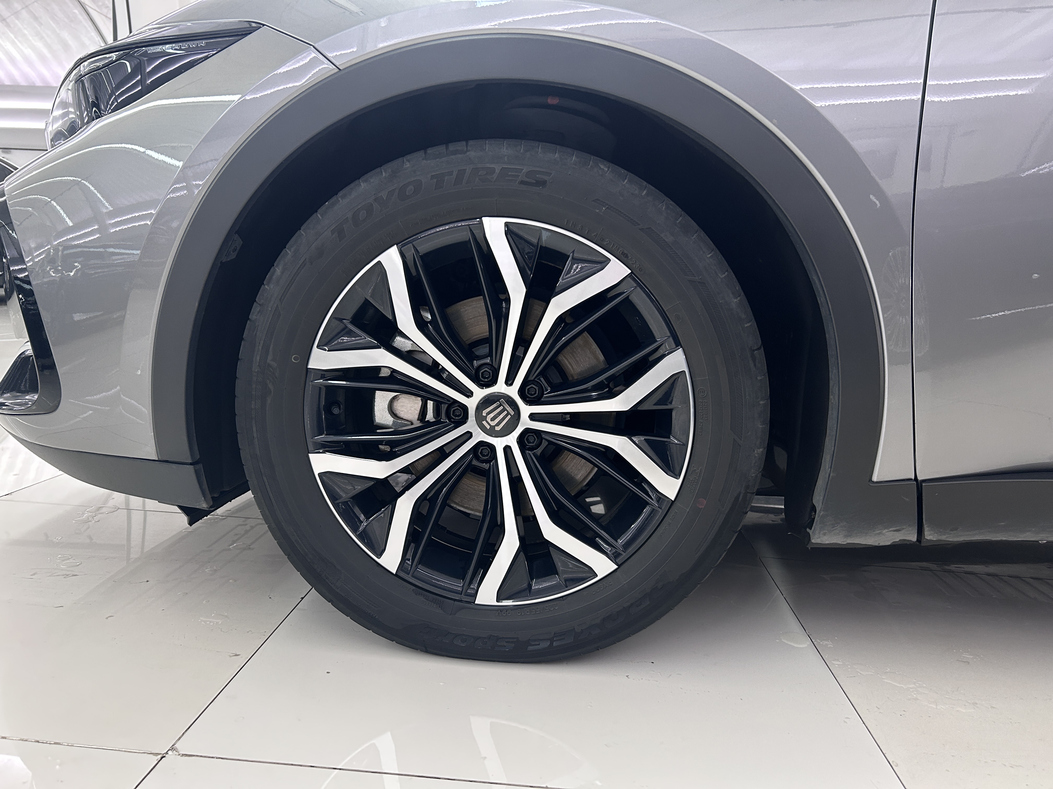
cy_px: 394
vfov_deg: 53.1
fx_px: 791
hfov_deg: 67.3
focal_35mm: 26
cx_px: 526
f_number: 1.5
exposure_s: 1/65
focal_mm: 5.7
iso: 125
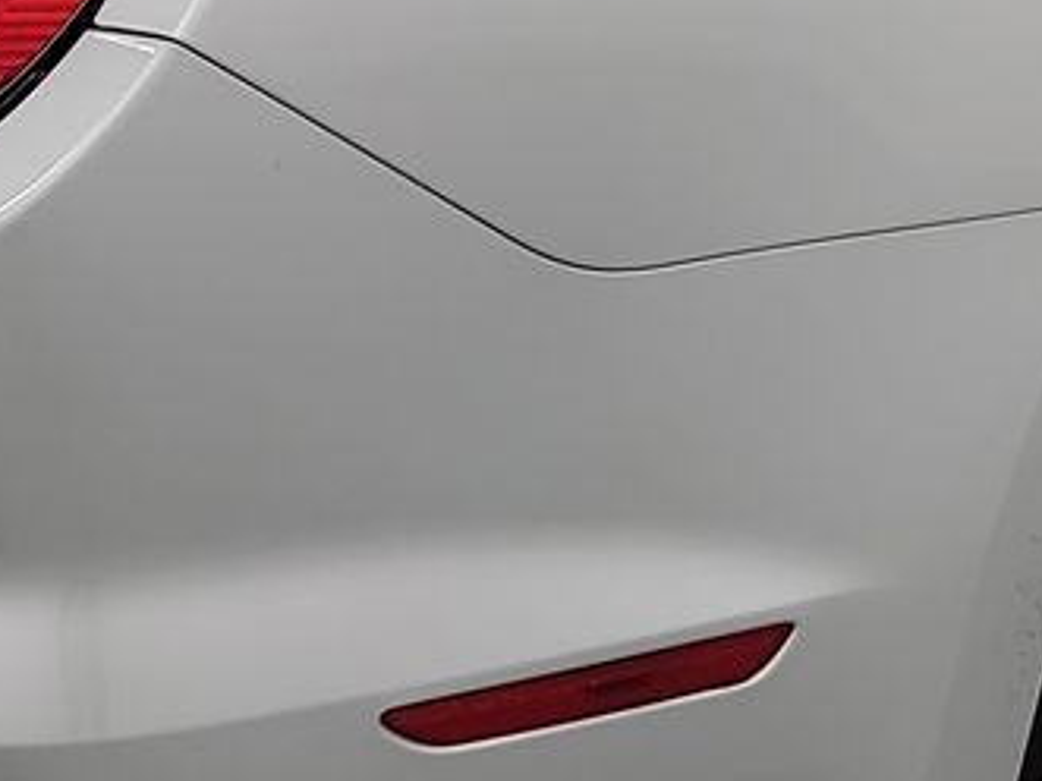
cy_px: -126
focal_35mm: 116
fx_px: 3491
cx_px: 1011
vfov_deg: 12.5
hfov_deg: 16.7
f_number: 1.8
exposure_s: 1/59
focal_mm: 6.7
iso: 161
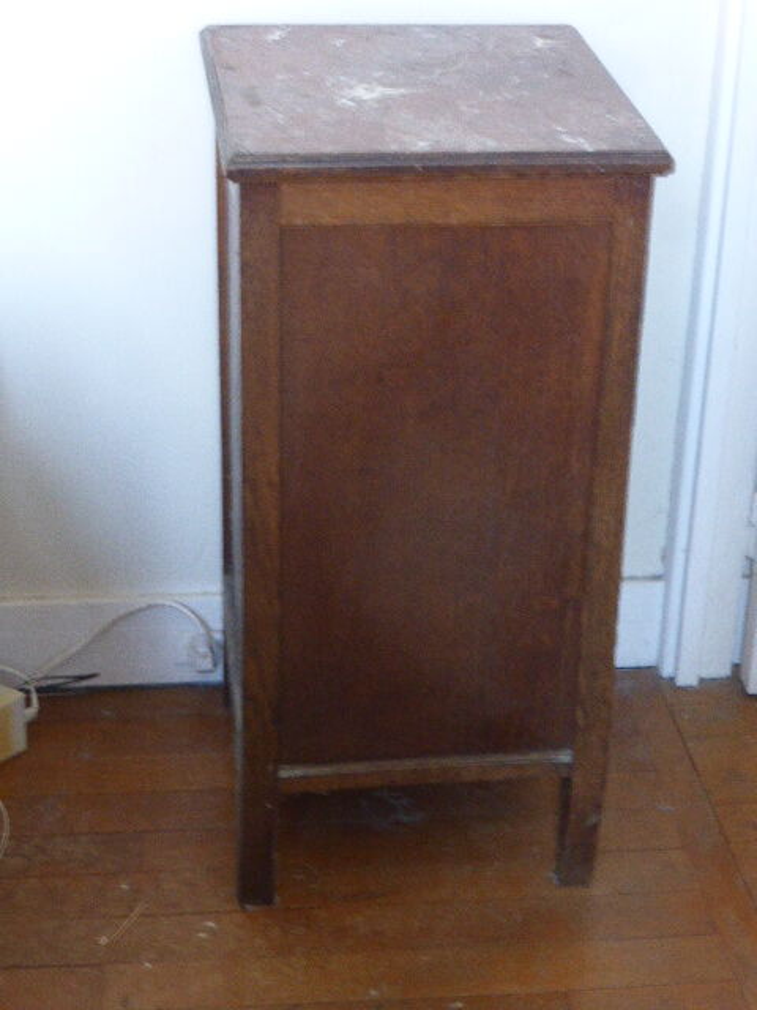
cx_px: 378
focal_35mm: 79
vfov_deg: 24.7
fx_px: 2303
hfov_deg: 18.7
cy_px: 505
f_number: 5
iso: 500
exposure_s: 1/4
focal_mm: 13.3
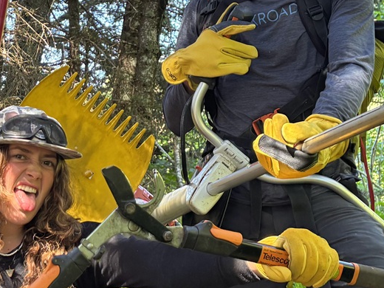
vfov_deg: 18.4
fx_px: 887
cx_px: 79
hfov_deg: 24.1
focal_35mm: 80
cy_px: 107
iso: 125
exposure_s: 1/61
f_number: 1.6
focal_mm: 5.96
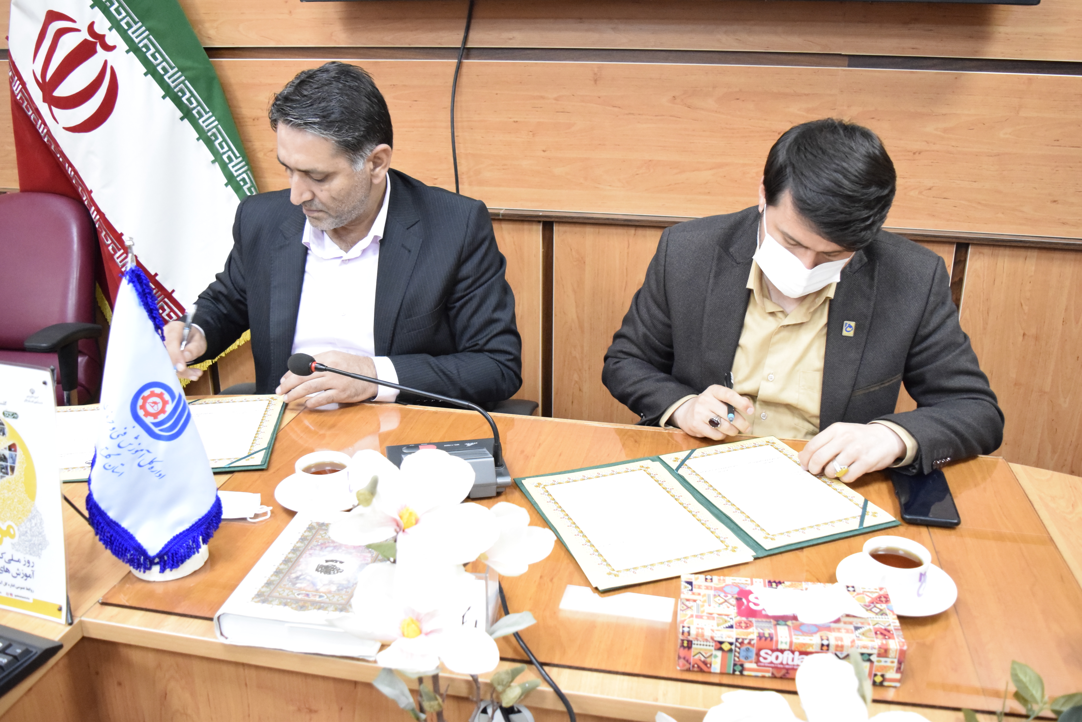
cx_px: 541
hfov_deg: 57.2
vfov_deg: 40.0
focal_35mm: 33
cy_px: 361
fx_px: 992
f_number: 3.8
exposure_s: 1/125
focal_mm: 22
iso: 5000
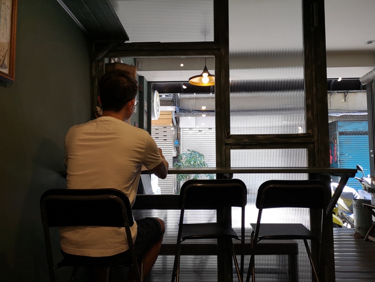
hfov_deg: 65.3
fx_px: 292
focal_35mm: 27
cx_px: 188
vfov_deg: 51.4
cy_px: 141
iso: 64
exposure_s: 1/100
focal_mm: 3.95
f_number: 1.8
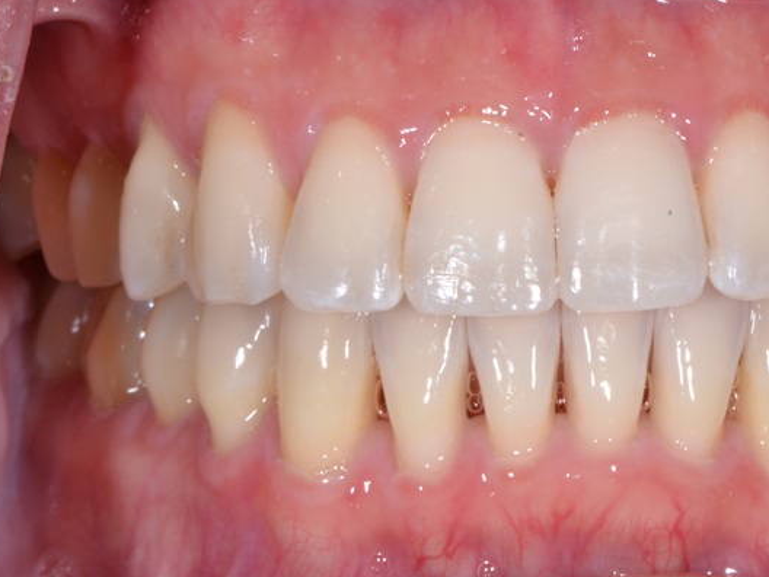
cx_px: 539
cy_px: 326
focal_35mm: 186
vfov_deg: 8.0
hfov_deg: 10.6
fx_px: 4126
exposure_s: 1/200
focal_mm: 85
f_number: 32
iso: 100
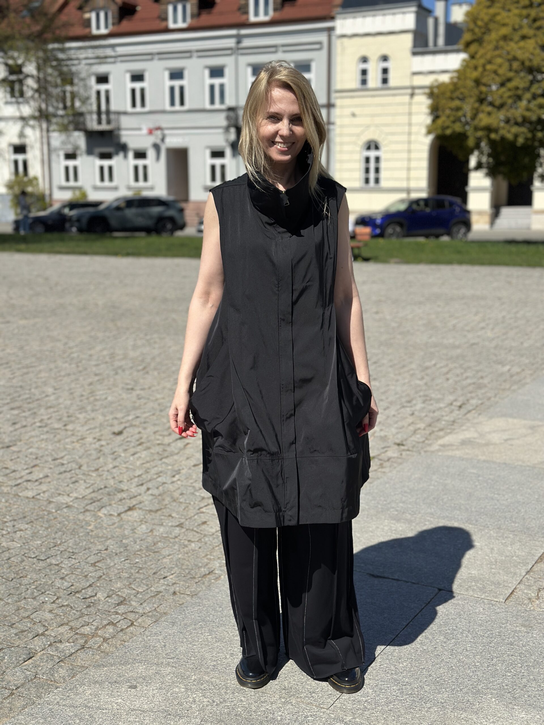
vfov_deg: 39.7
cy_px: 362
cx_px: 272
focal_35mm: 48
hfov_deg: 30.3
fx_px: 1006
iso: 100
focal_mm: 6.86
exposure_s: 1/13699
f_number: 1.78
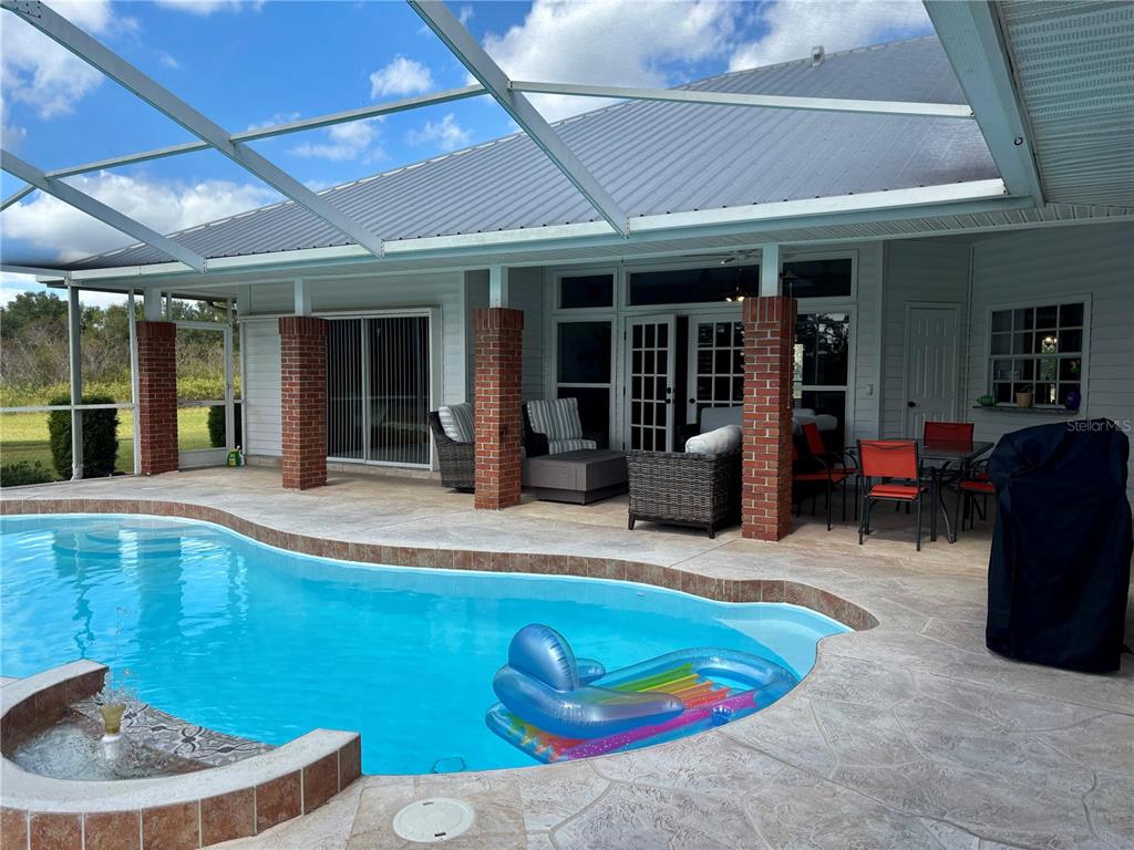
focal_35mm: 26
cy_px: 425
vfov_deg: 53.1
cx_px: 567
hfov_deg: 67.3
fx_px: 852
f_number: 1.6
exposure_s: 1/1311
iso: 50
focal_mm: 5.96
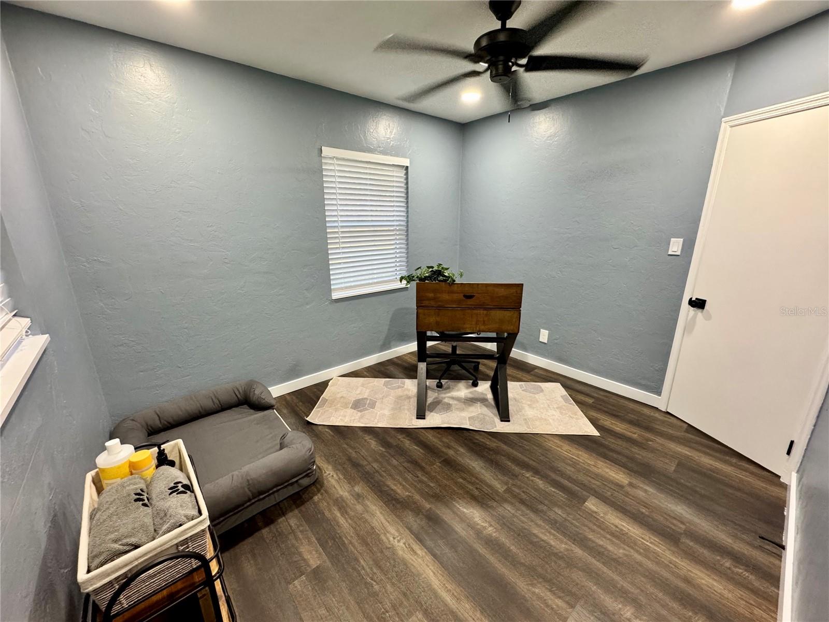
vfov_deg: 85.7
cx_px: 414
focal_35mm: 14
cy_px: 311
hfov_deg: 102.1
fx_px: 335
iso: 250
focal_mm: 2.22
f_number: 2.2
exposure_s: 1/60
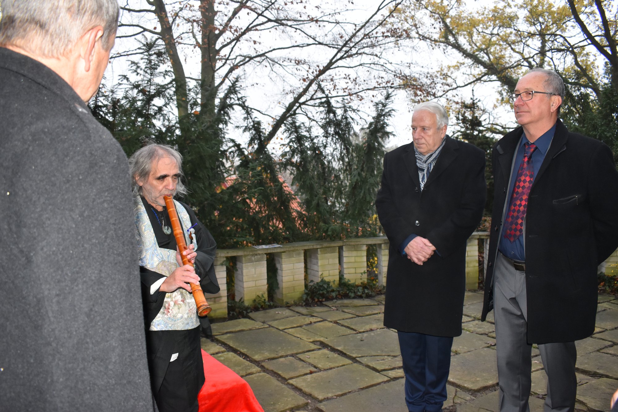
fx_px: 515
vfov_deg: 43.6
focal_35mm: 30
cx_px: 309
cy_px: 206
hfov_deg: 61.9
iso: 800
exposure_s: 1/80
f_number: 4.5
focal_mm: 20
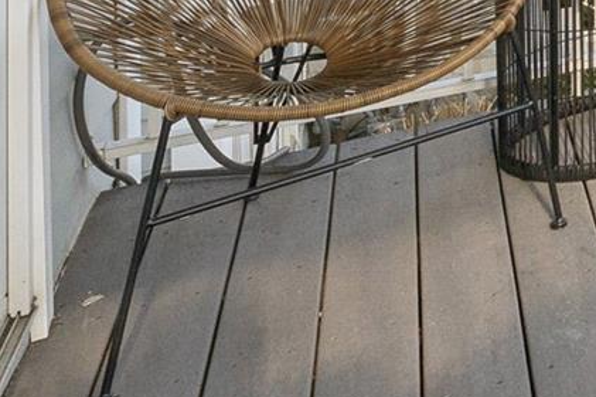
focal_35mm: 73
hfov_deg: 17.0
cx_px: 1290
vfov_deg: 17.4
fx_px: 1208
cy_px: -126
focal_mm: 15
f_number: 14
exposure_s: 1/250
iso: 640
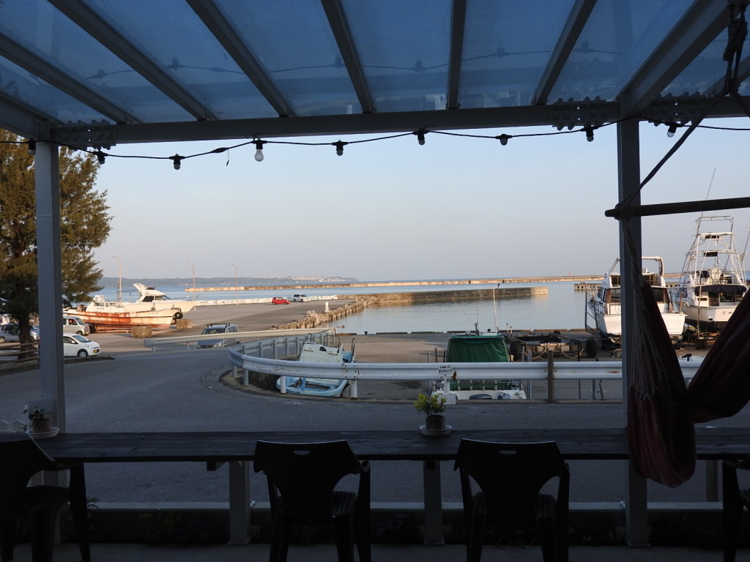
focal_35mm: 33
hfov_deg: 55.4
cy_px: 281
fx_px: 715
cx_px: 375
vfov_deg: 42.9
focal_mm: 5.9
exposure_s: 1/400
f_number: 3.6
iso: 100
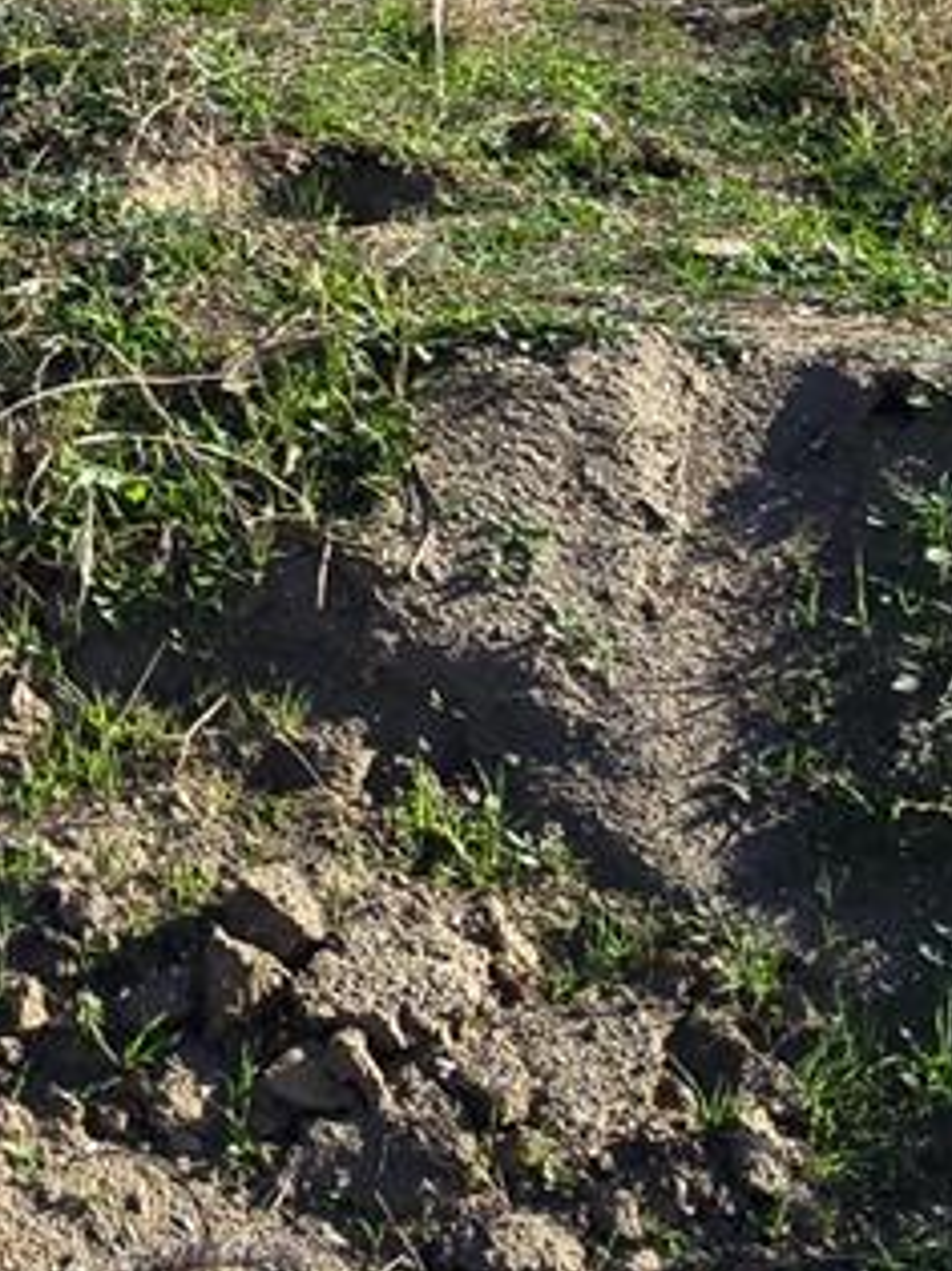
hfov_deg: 21.6
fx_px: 2275
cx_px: -252
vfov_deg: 30.1
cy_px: 169
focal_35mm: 62
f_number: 2.2
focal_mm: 2.2
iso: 50
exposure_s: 1/1746
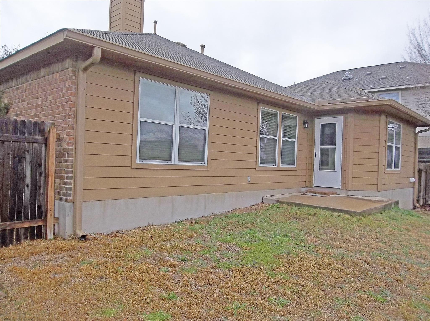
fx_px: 335
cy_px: 160
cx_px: 215
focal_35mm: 27
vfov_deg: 51.2
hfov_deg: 65.4
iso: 80
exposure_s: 1/320
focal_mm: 4.9
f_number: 3.5
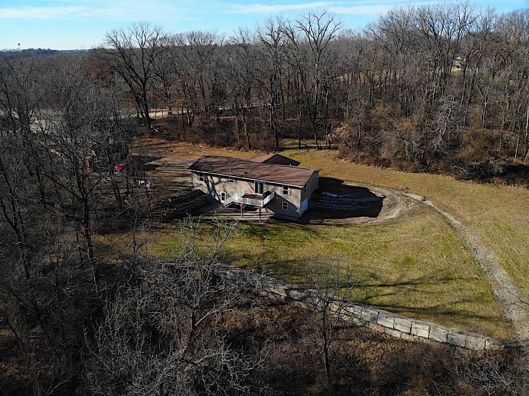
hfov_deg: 71.6
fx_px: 367
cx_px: 264
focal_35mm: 24
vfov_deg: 56.8
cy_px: 198
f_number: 2.8
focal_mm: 4.5
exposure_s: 1/5000
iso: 800
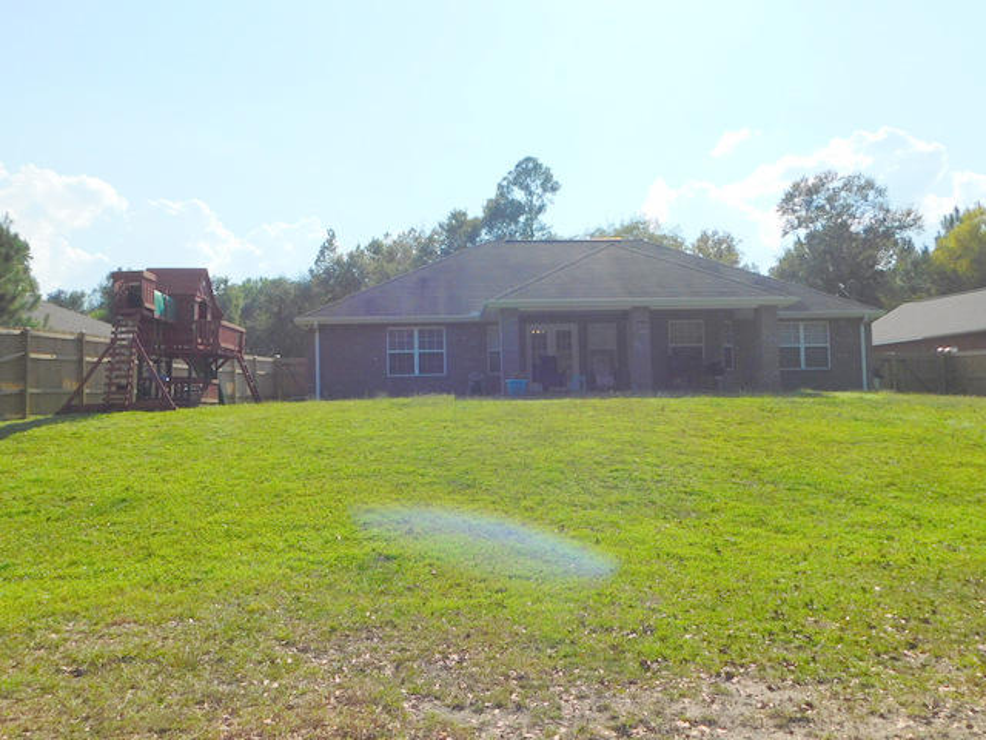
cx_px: 493
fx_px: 855
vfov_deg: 46.8
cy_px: 370
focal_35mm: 30
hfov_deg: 60.0
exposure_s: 1/640
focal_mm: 5.3
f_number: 6.4
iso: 125
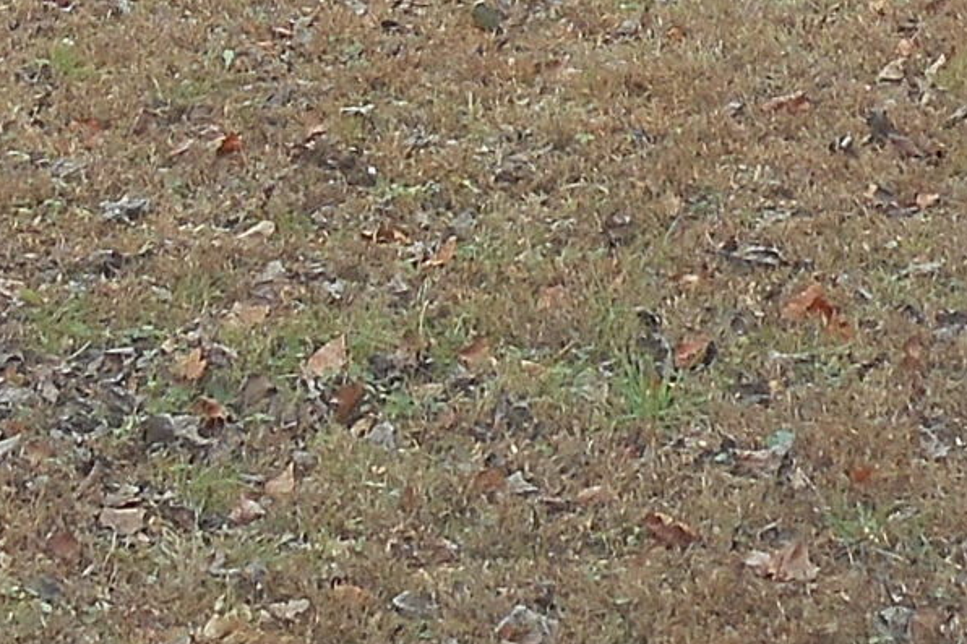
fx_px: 3598
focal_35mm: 134
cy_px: -766
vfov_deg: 9.4
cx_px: 406
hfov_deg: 15.3
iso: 80
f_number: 3.7
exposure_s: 1/100
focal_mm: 4.5
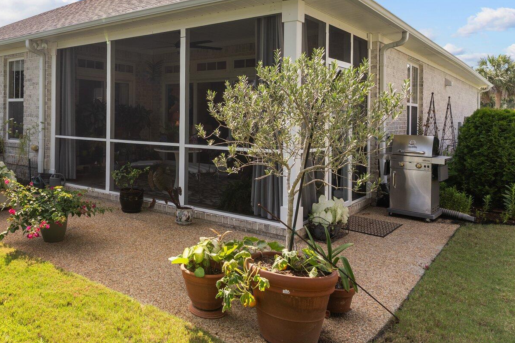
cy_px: 113
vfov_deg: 44.3
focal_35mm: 29
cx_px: 125
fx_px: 415
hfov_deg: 60.0
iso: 160
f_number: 9
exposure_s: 1/160
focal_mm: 17
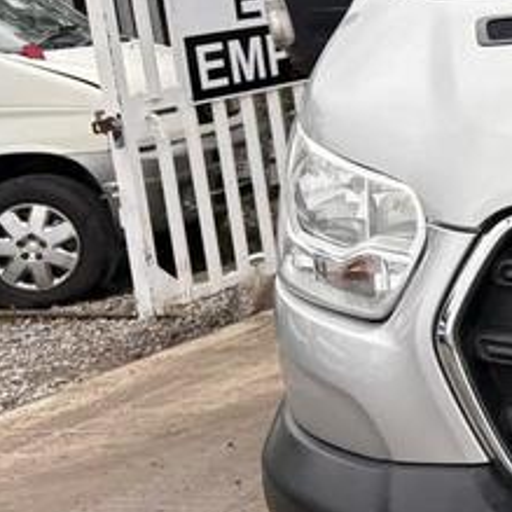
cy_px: 175
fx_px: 1573
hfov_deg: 15.6
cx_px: 949
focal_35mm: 94
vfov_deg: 18.4
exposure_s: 1/503
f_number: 1.6
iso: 50
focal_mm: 5.96
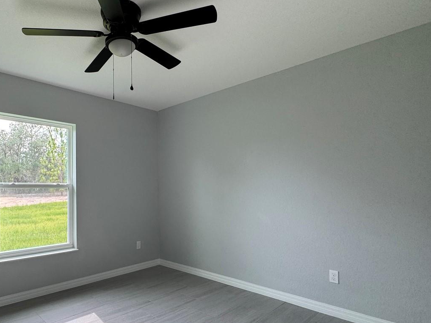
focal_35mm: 22
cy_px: 183
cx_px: 144
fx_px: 274
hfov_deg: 74.1
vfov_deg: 60.9
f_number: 2.2
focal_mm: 2.22
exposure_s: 1/120
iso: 80
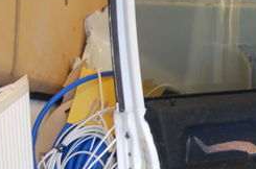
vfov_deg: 9.9
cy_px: 123
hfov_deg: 14.7
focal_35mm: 137
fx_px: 974
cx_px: 253
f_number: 4.8
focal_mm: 35
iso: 800
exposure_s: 1/10
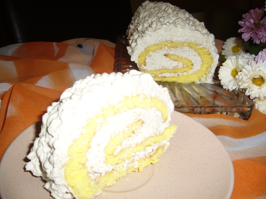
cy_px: 100
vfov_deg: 40.7
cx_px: 133
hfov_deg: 52.6
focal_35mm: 35
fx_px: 269
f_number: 2.8
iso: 80
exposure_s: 1/30
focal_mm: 5.8
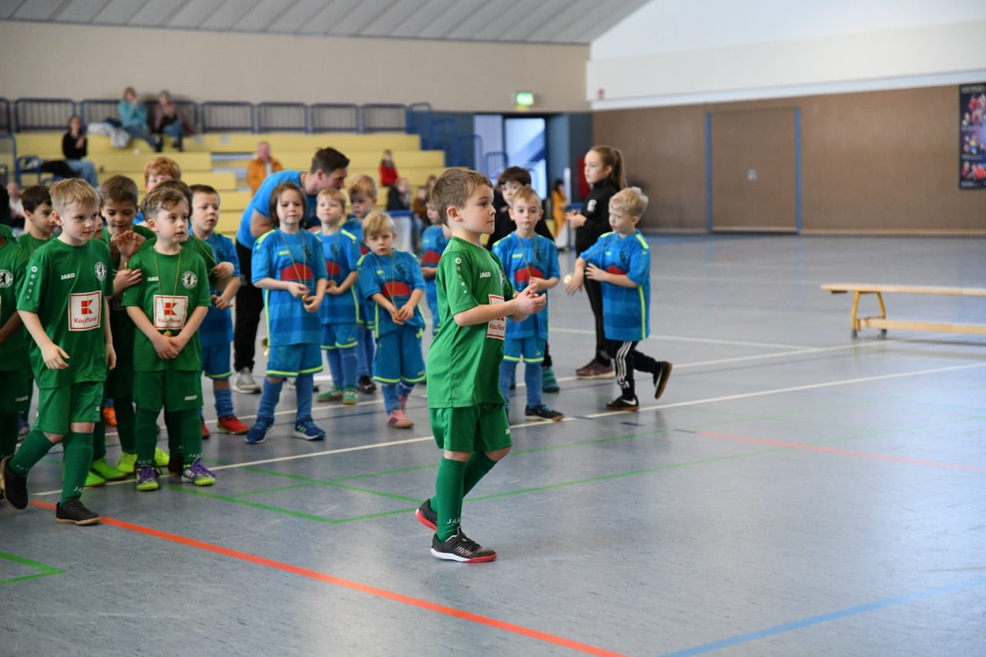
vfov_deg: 19.5
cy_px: 328
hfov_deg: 28.8
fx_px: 1917
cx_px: 493
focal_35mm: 70
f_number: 2.8
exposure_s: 1/640
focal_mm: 70
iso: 5000
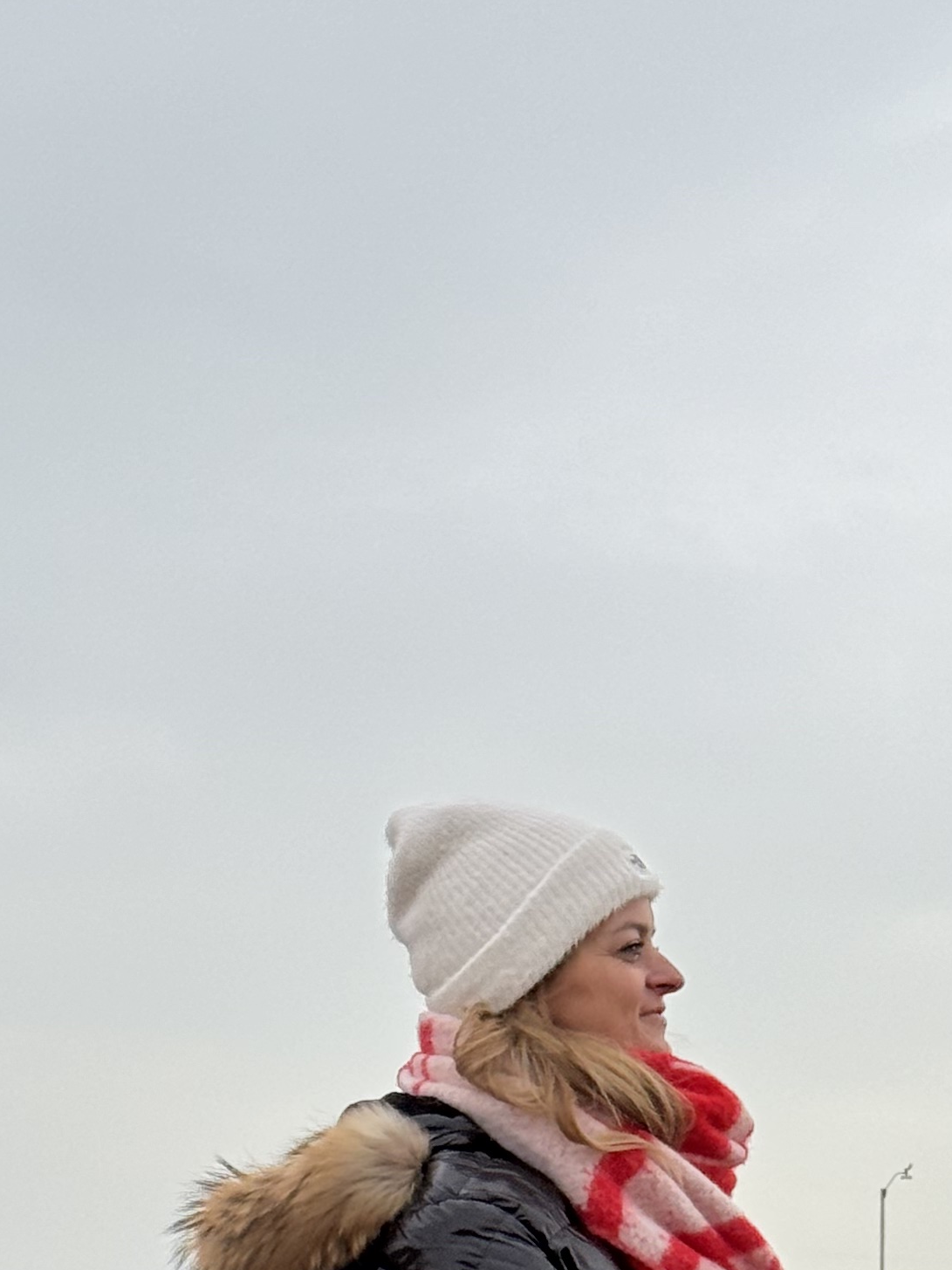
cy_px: 1681
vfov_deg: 14.2
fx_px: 4878
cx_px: 661
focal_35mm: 133
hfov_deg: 11.1
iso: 100
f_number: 1.78
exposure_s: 1/64
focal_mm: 6.86
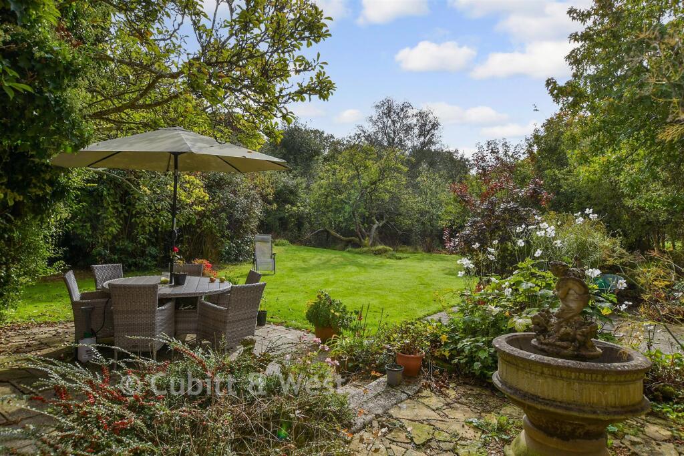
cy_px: 228
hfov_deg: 78.6
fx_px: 418
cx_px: 342
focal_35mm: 22
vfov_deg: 57.2
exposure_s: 1/400
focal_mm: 15
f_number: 8
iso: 200
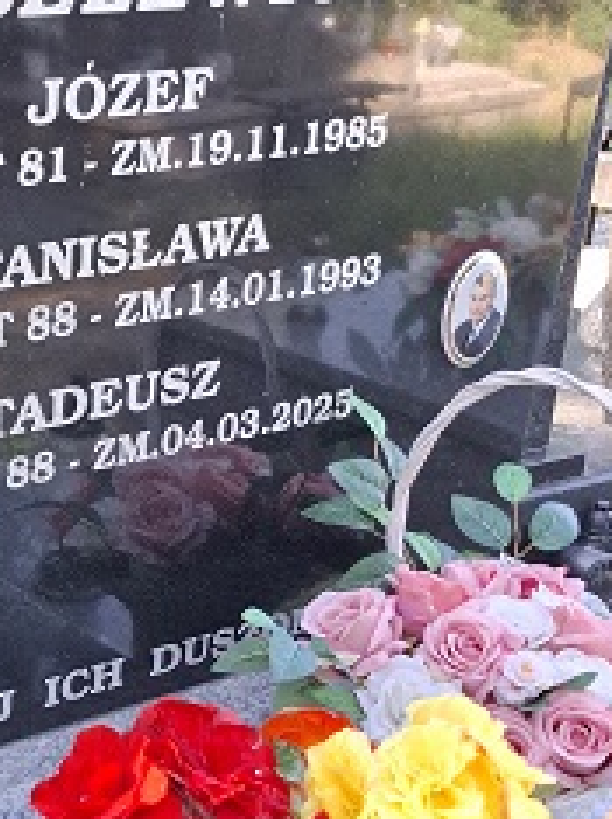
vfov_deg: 30.8
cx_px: -98
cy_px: 424
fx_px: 1488
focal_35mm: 63
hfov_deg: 21.7
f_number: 1.8
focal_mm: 5.54
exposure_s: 1/100
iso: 50
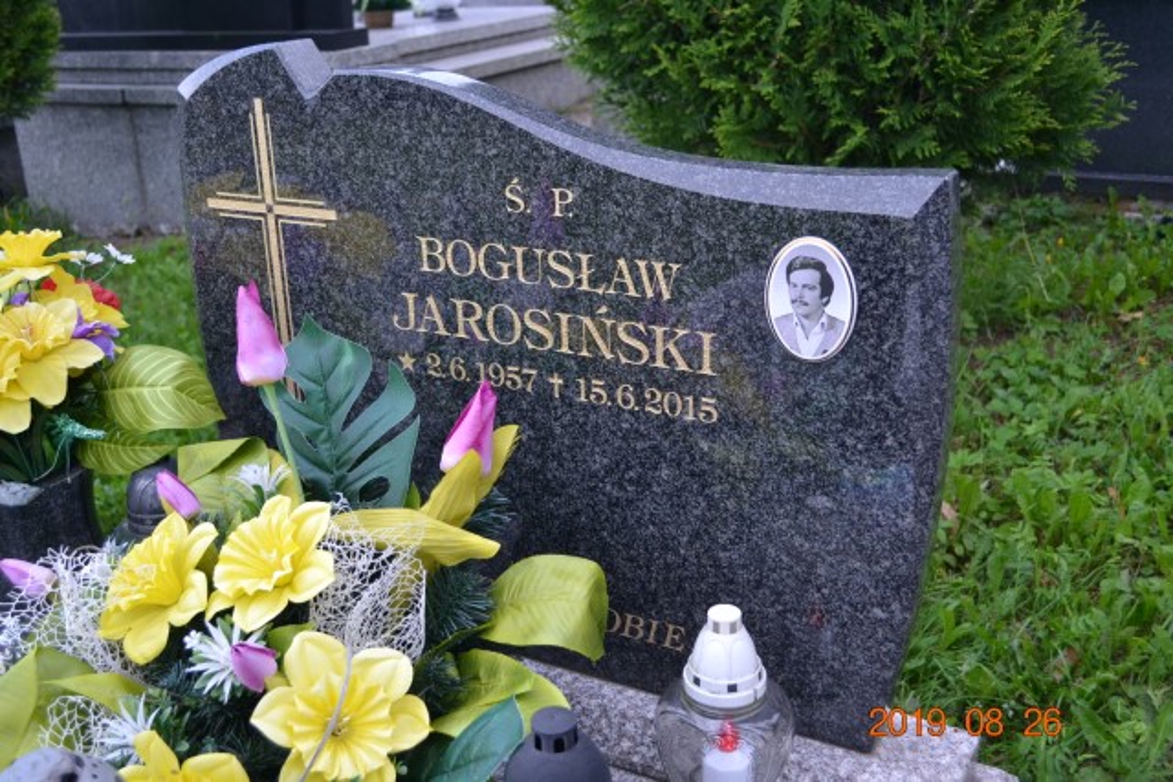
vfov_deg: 36.9
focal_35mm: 36
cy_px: 391
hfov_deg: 53.1
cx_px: 586
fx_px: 1173
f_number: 4
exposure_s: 1/60
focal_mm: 24
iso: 640
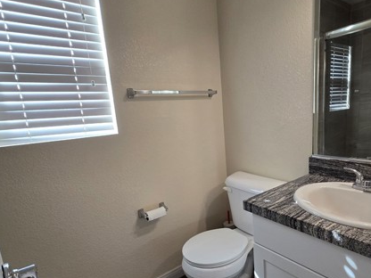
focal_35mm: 20
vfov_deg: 65.6
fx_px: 214
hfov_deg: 81.3
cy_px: 159
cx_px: 211
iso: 80
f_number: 2.2
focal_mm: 2.2
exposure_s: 1/60
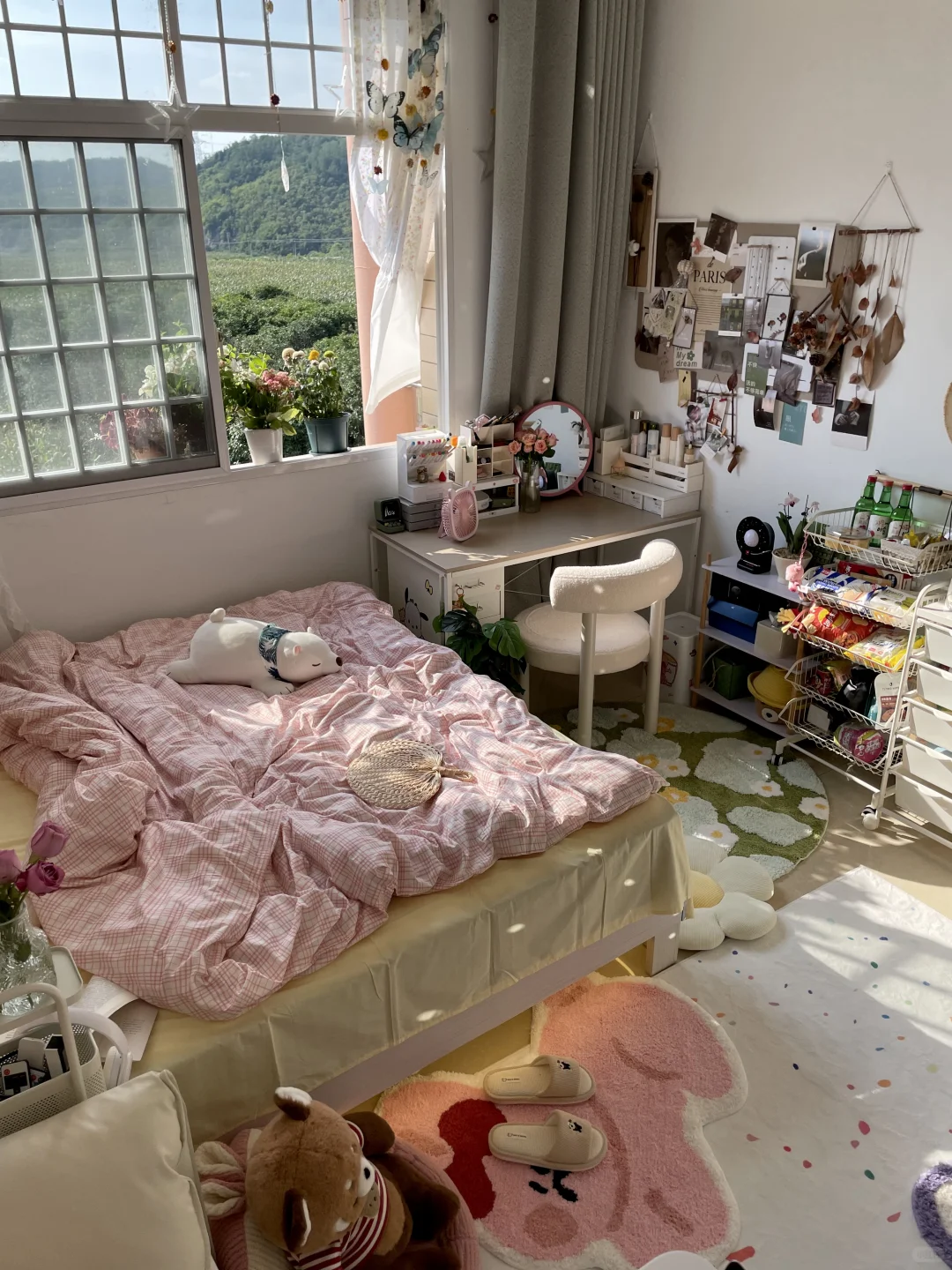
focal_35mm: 26
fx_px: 953
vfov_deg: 67.3
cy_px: 635
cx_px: 476
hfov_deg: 53.1
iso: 32
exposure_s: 1/882
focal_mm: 4.2
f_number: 1.6
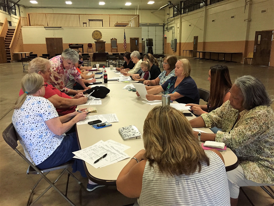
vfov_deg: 48.2
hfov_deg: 61.7
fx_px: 230
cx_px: 137
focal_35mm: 29
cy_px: 103
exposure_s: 1/30
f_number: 2.2
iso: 160
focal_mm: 4.15
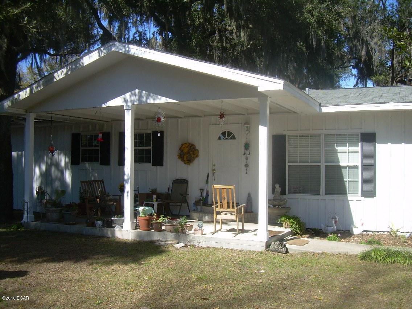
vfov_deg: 37.7
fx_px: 452
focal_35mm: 38
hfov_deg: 49.0
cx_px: 206
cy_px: 154
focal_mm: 6.3
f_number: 2.8
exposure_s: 1/648
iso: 50
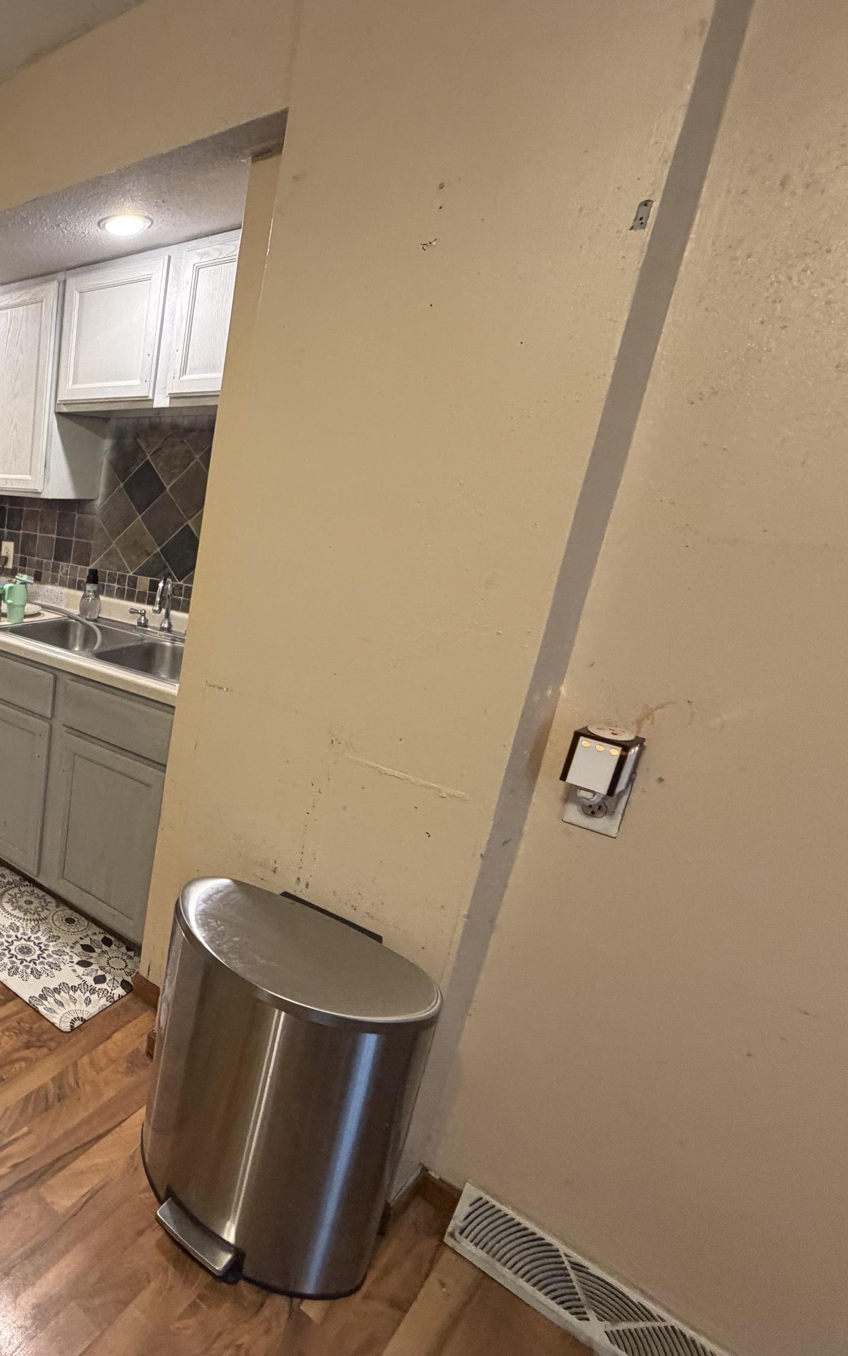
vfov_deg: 85.1
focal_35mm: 20
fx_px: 739
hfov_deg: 46.7
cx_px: -48
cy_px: 674
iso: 400
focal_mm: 2.22
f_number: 2.2
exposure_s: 1/60
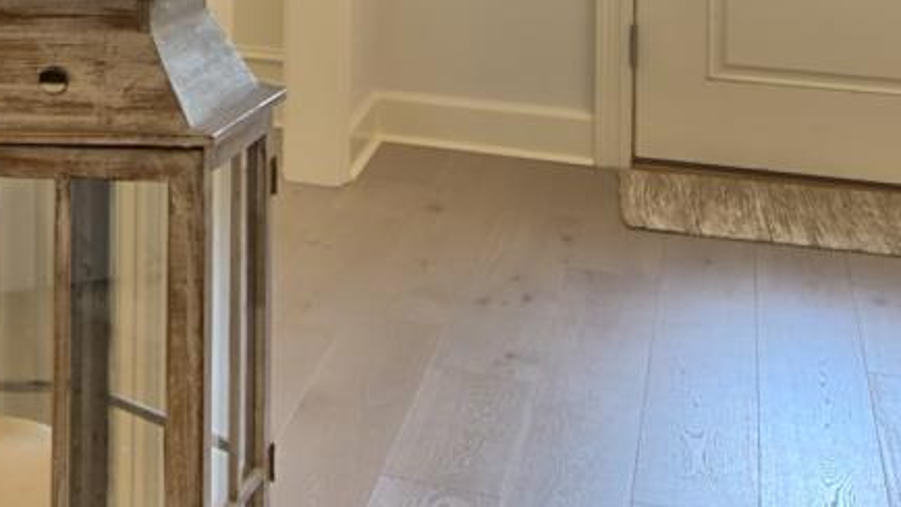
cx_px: -502
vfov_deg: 12.8
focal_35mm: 87
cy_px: -355
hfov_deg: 20.4
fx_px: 2078
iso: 200
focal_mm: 12
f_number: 13
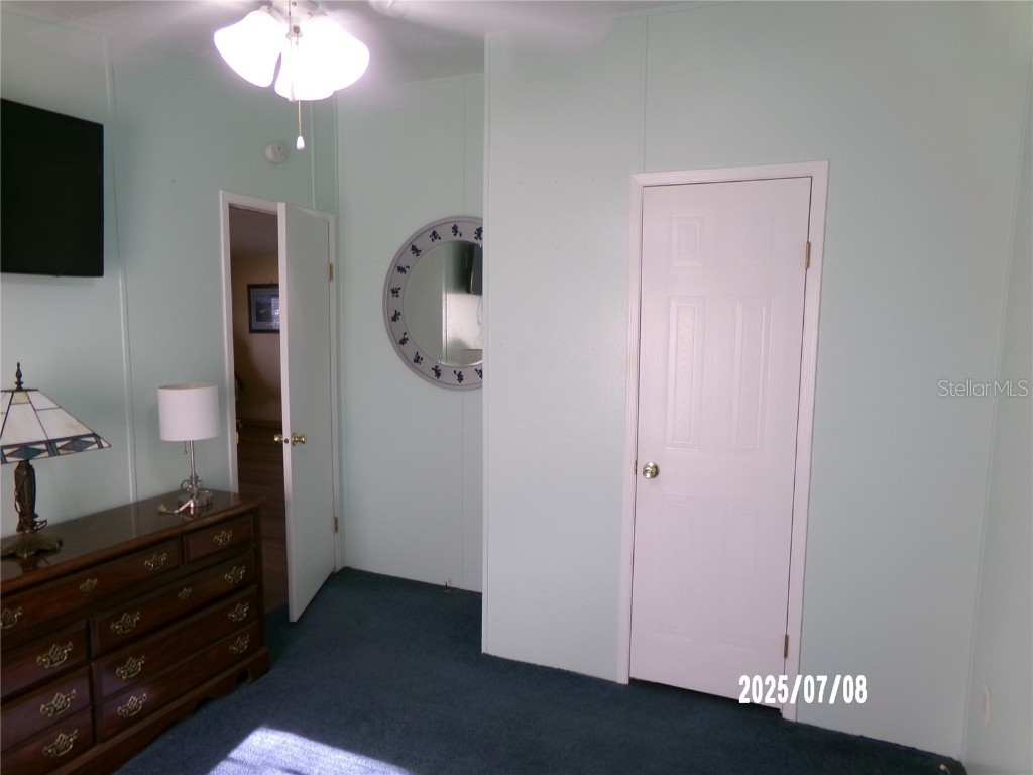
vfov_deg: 56.8
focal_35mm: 24
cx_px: 516
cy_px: 388
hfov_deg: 71.6
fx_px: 716
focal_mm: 4.3
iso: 100
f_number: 3.7
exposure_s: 1/34
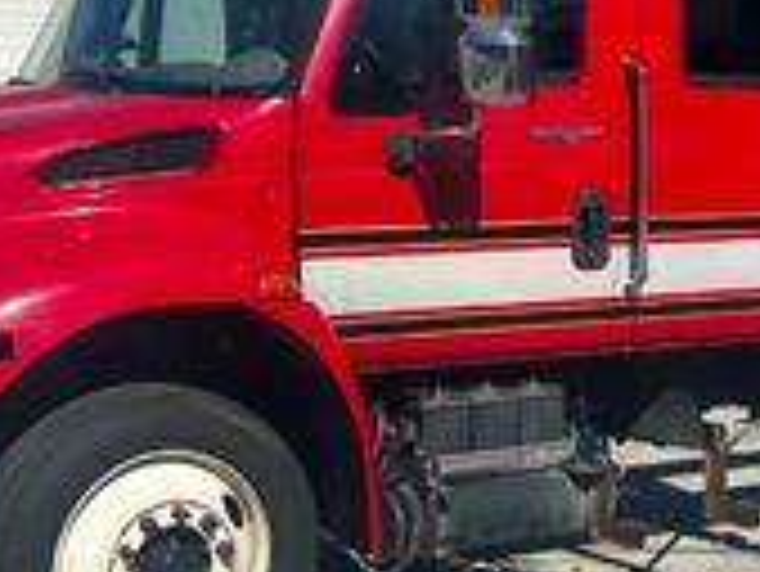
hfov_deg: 21.1
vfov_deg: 16.3
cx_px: 670
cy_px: 252
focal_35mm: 91
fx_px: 1999
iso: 80
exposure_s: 1/7576
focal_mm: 6.86
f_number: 1.78
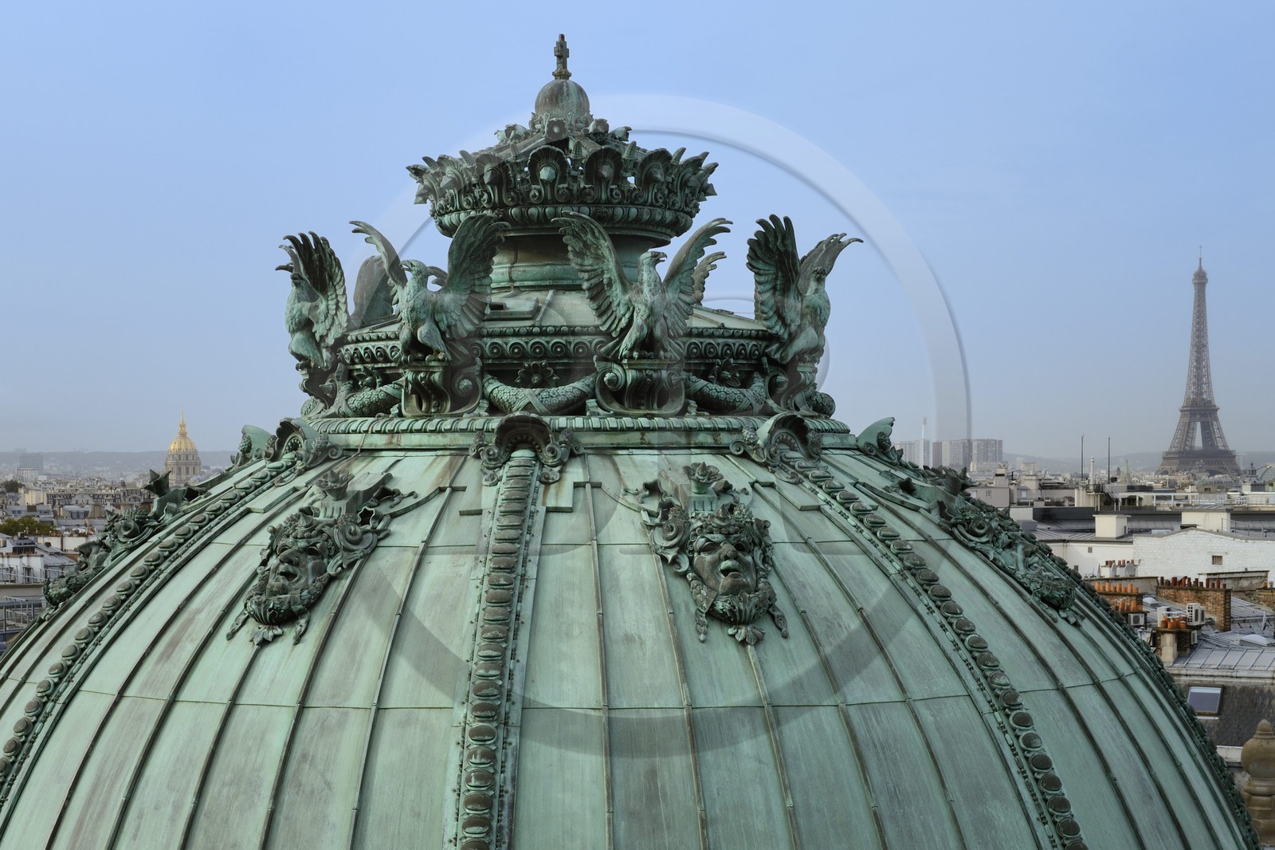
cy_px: 425
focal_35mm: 48
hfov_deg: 41.1
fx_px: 1700
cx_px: 638
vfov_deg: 28.1
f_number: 13
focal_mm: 48
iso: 400
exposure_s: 1/250
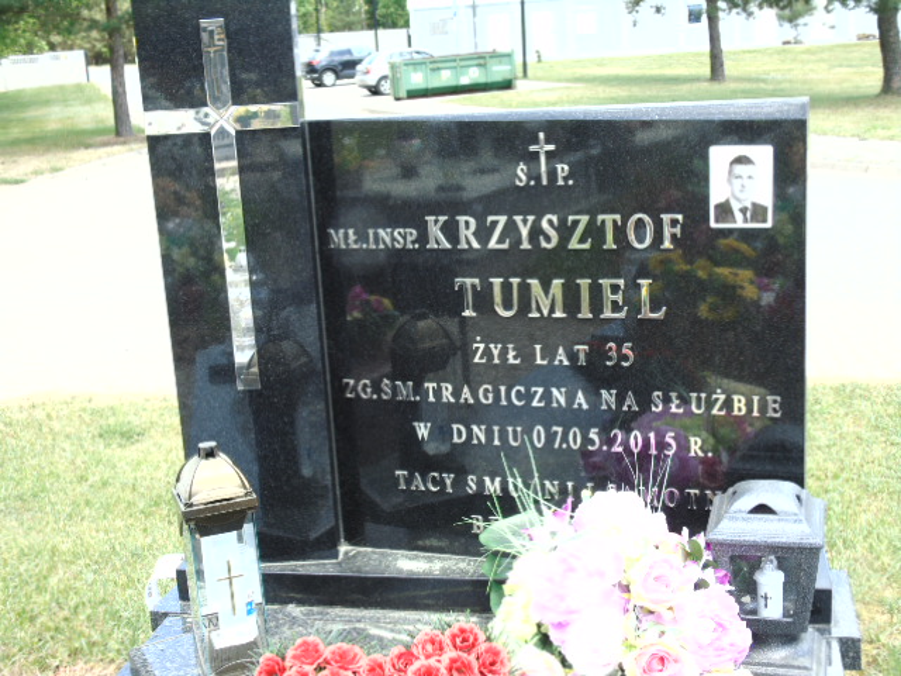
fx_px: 1197
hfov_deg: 41.2
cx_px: 450
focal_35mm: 46
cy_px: 338
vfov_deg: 31.5
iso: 80
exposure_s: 1/125
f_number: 4.1
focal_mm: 8.2
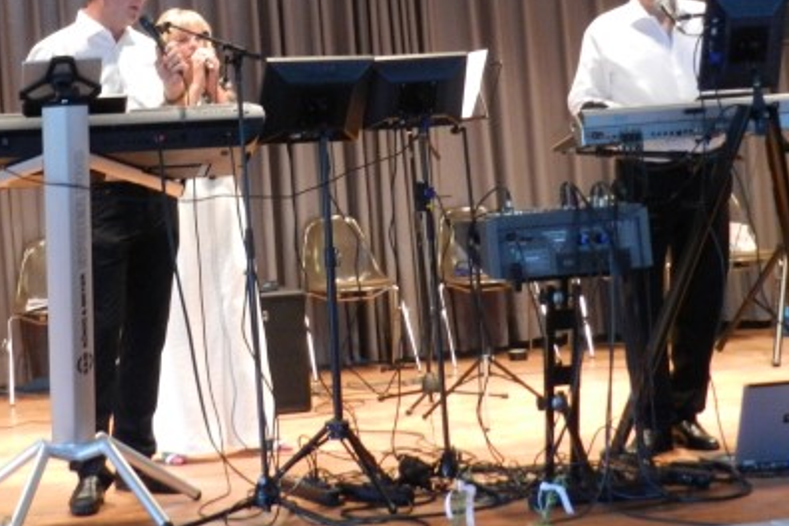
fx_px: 1950
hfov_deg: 22.7
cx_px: 199
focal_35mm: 89
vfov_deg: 15.2
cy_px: 52
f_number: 4.4
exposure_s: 1/15
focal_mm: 9.4
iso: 800
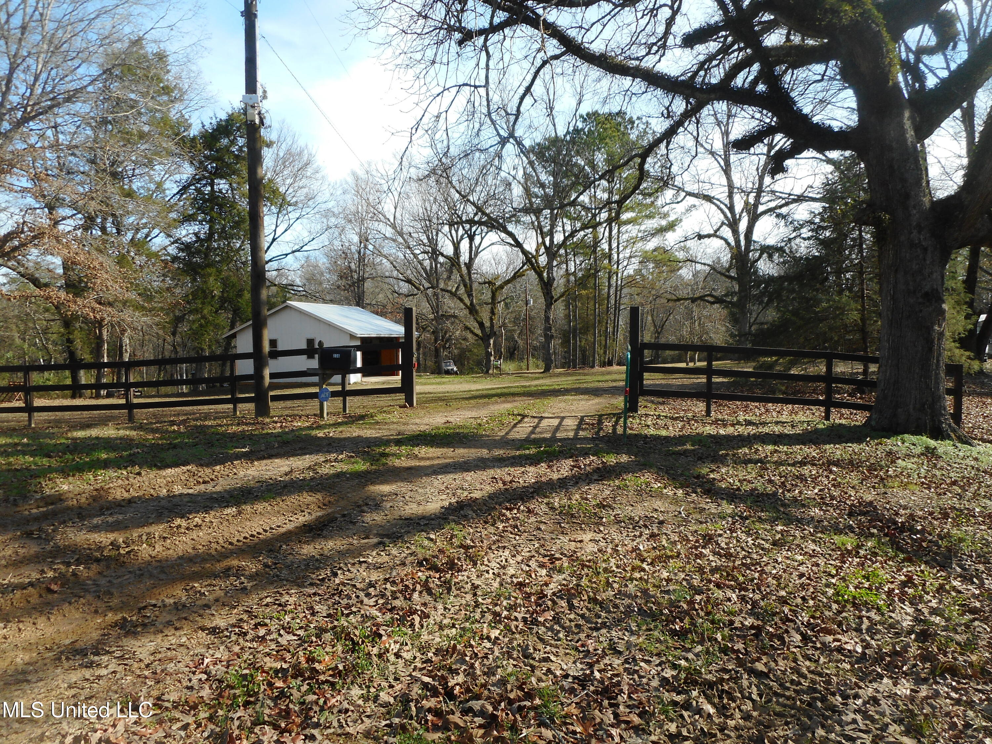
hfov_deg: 69.4
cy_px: 372
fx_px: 716
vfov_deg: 54.9
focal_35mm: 25
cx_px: 496
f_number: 3.7
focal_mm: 4.5
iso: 80
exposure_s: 1/250
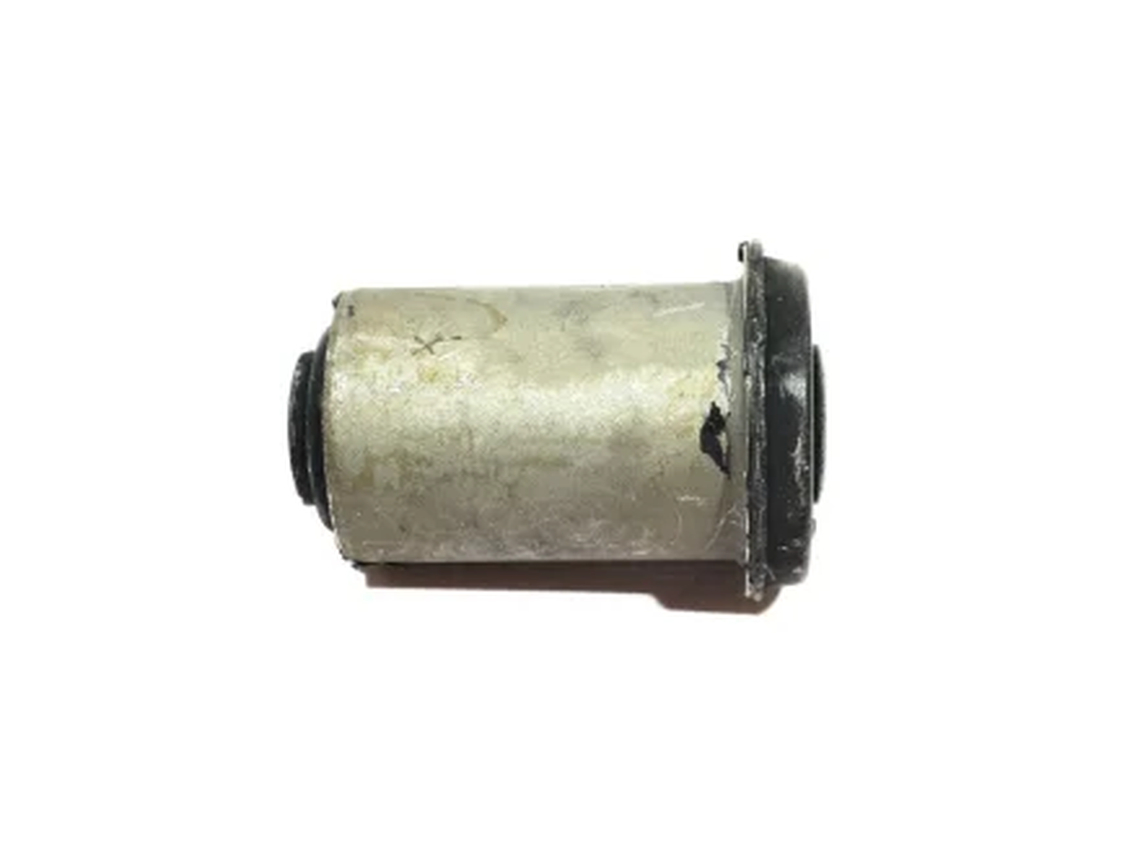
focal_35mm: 51
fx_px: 1680
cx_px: 570
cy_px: 428
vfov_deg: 28.6
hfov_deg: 37.5
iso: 280
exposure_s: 1/100
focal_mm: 4.75
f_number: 1.75
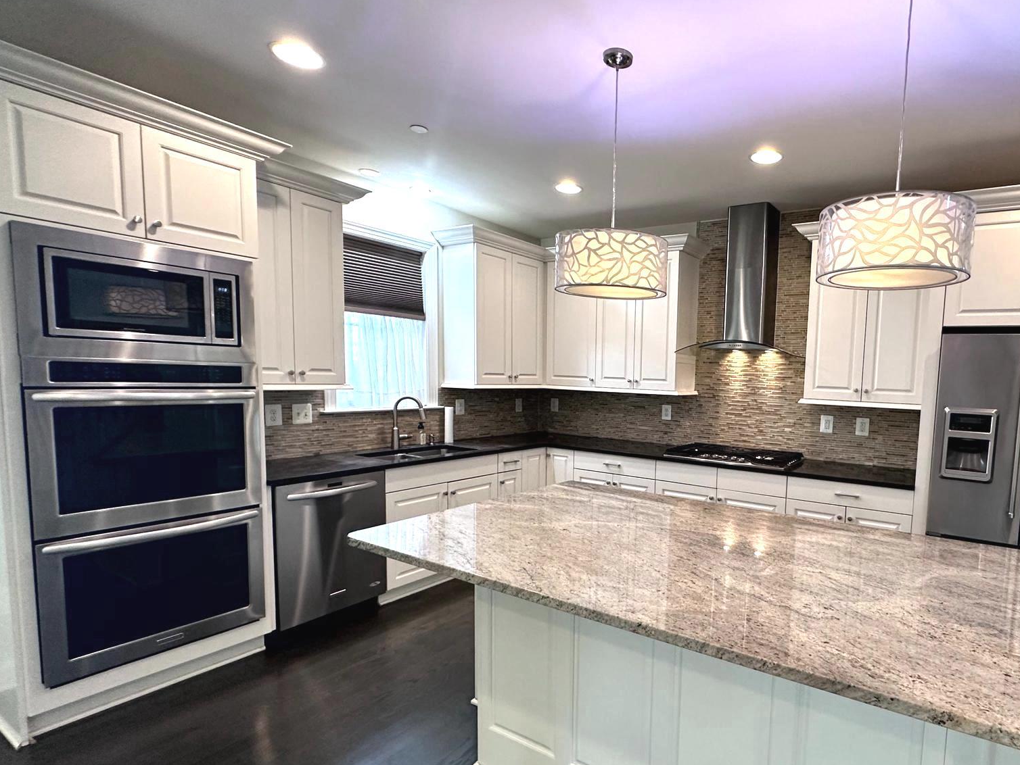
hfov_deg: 82.2
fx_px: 560
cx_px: 667
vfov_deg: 68.5
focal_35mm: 19
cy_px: 425
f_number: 2.2
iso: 250
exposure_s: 1/120
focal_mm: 2.22
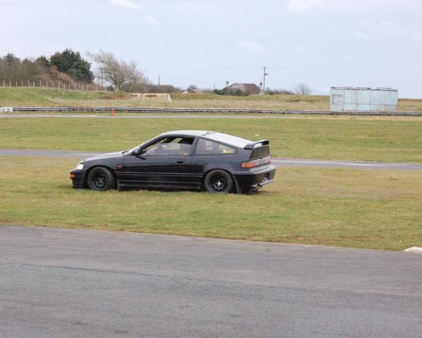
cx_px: 174
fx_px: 1487
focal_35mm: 119
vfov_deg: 13.0
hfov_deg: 16.1
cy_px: 169
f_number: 13
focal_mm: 70
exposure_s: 1/640
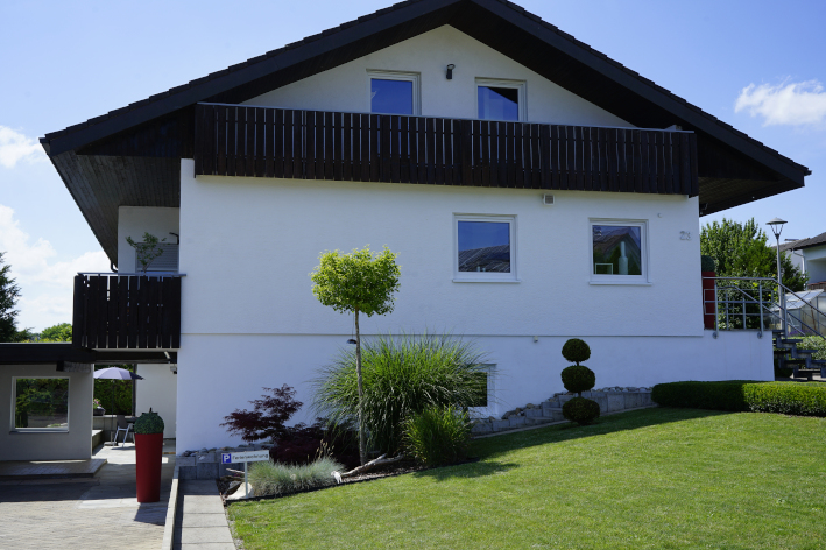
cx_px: 413
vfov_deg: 33.4
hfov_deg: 48.5
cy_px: 275
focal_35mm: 40
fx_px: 917
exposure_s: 1/125
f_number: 11
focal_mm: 40
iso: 100
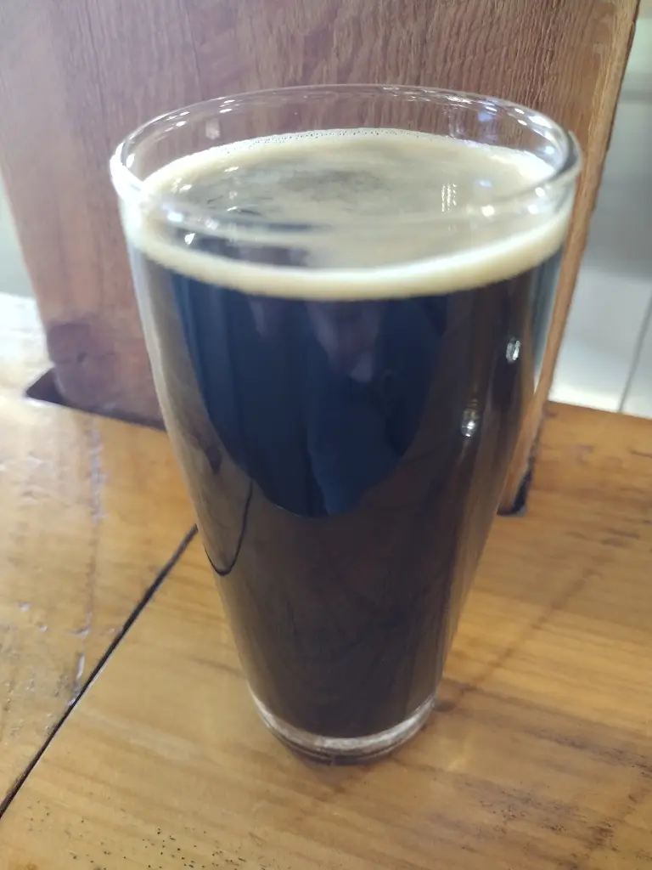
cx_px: 326
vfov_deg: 65.3
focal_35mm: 27
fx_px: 678
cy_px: 435
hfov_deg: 51.4
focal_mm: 4.71
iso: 772
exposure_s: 1/40
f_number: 1.7
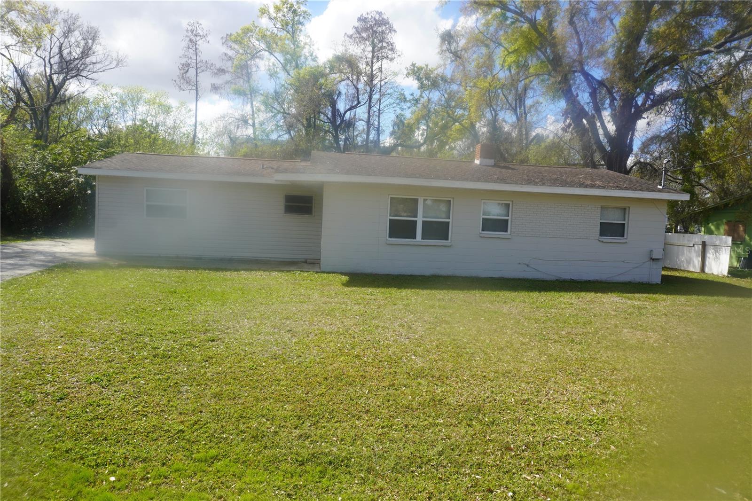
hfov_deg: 73.8
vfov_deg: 53.1
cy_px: 250
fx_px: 501
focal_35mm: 24
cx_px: 376
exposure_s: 1/125
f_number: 9
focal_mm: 16
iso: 100
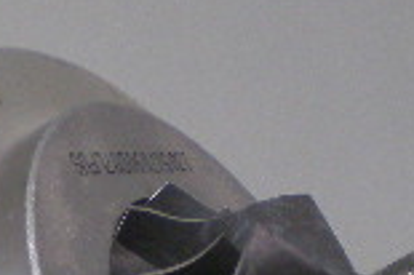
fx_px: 1872
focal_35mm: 163
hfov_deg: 12.6
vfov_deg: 8.2
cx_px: 88
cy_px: 454
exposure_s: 1/30
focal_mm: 6.3
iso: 250
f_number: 3.1
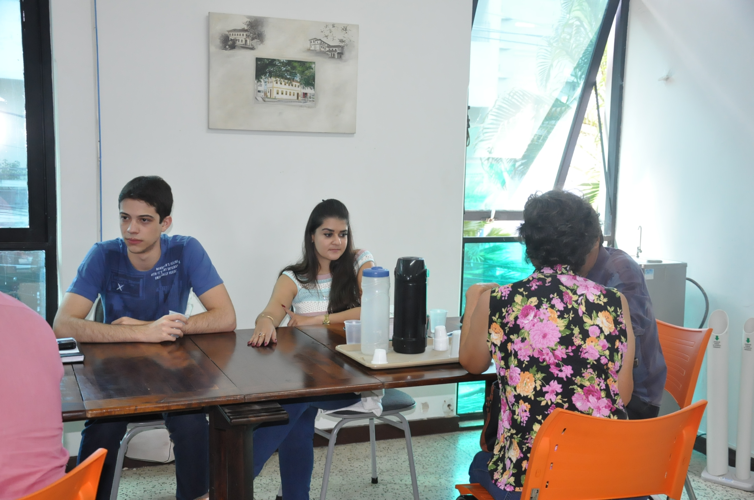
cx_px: 377
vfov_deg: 29.8
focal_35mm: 45
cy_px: 250
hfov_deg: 43.7
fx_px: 941
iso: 2000
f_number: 5
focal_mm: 30
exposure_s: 1/125
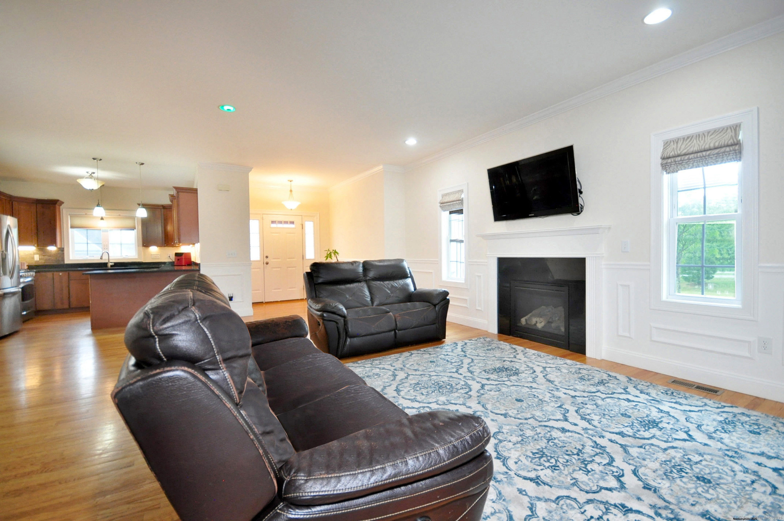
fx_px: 326
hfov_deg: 100.5
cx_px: 392
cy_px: 260
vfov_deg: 77.2
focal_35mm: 15
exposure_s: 1/50
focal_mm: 10
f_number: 4
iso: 1000
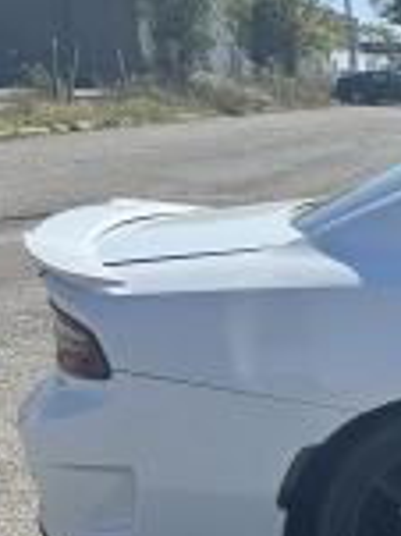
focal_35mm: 87
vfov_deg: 22.2
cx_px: 884
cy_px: 437
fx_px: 1346
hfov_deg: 13.6
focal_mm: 5.7
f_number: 1.5
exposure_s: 1/2762
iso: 50
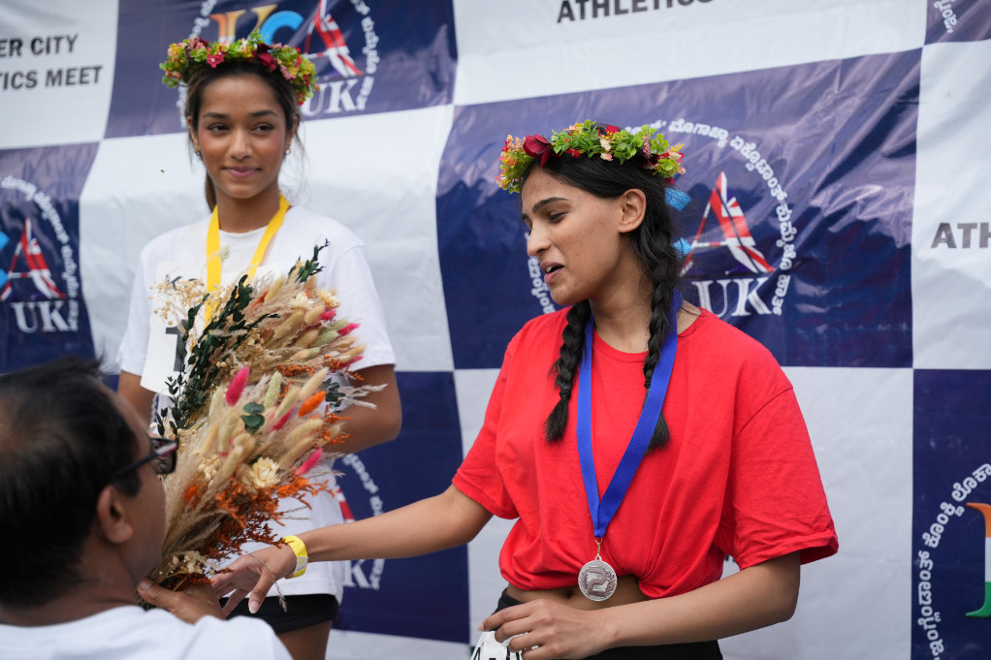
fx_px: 1445
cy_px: 330
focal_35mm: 52
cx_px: 496
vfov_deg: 25.7
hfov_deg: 37.9
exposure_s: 1/3200
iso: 250
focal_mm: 52.5
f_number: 2.8
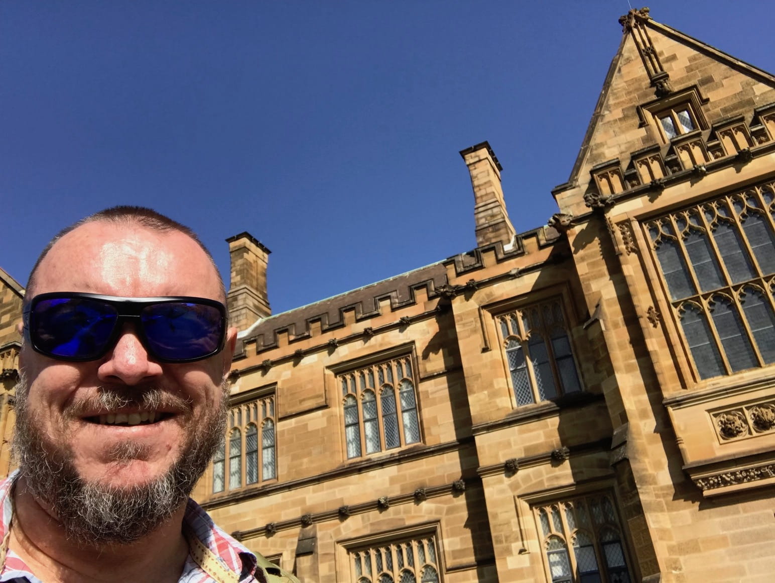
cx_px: 388
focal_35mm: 32
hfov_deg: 56.8
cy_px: 292
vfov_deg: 44.2
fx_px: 717
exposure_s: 1/1083
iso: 25
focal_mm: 2.87
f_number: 2.2
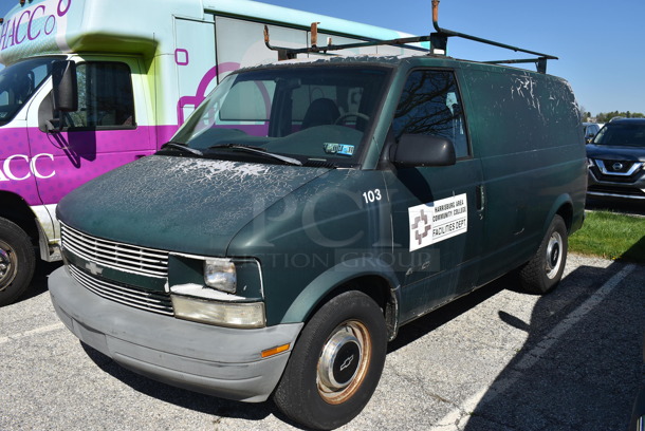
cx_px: 322
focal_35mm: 32
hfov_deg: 59.4
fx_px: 565
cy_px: 216
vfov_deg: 41.8
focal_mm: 21
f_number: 10
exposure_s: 1/400
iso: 100
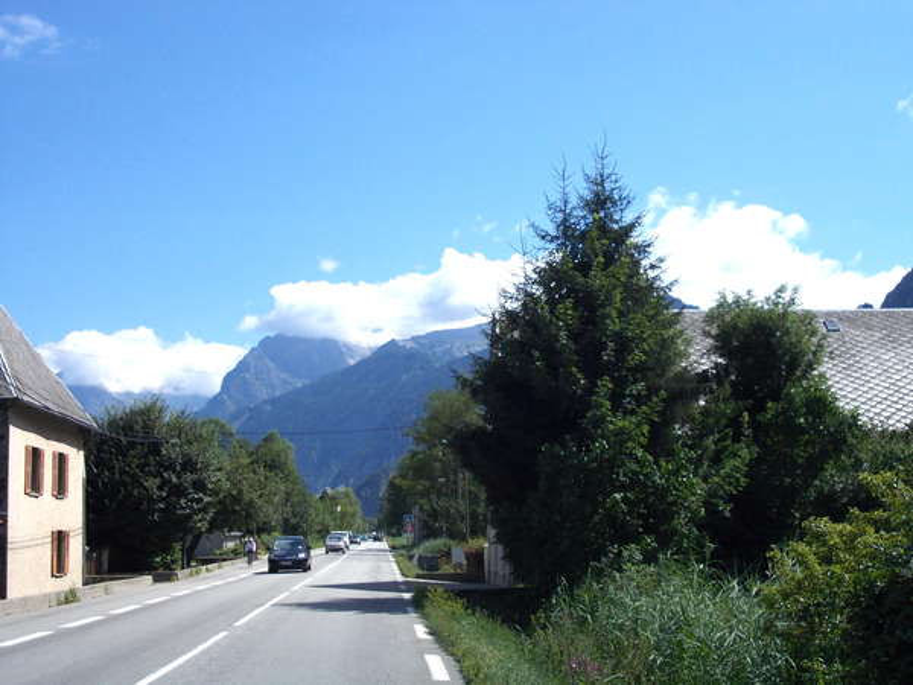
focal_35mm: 51
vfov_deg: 28.6
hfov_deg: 37.5
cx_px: 456
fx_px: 1345
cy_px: 342
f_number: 7.2
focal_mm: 7.2
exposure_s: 1/250
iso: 80
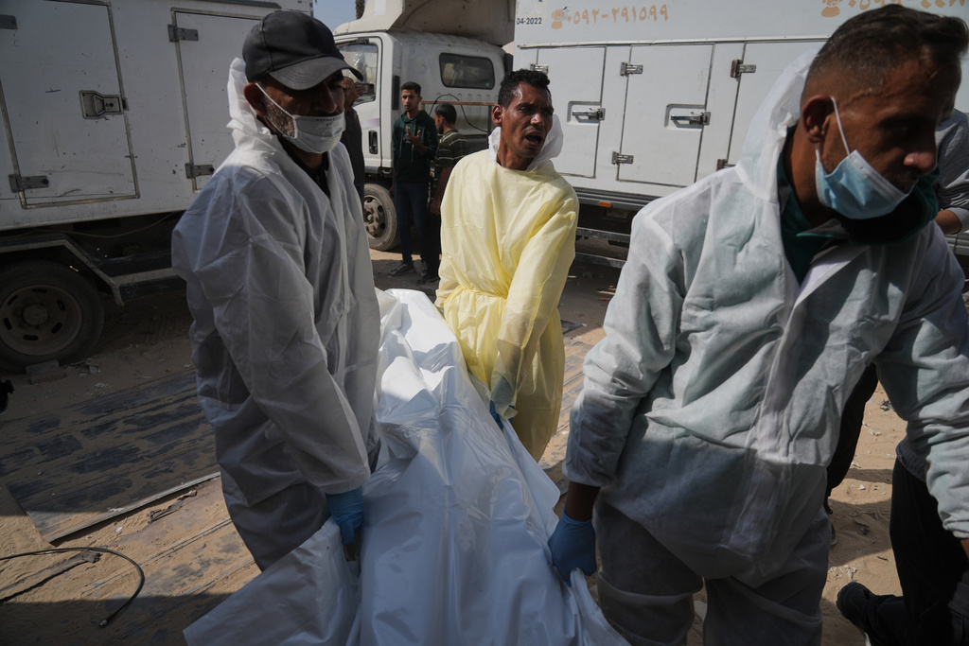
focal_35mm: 24
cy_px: 323
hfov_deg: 73.7
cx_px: 484
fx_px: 646
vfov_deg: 53.1
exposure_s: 1/2500
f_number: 4
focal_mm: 24
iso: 100
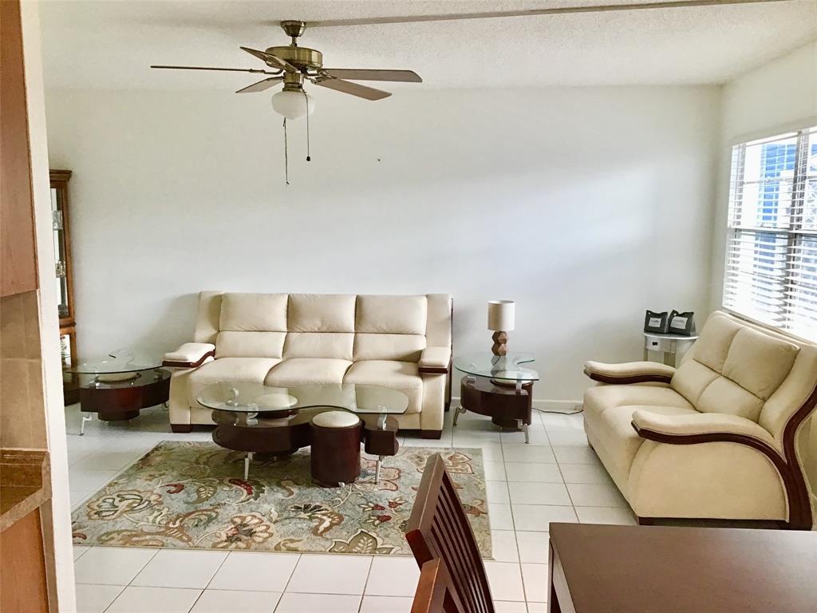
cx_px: 408
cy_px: 306
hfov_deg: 58.4
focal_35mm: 31
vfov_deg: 45.4
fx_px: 732
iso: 32
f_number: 2.4
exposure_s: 1/30
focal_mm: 3.3
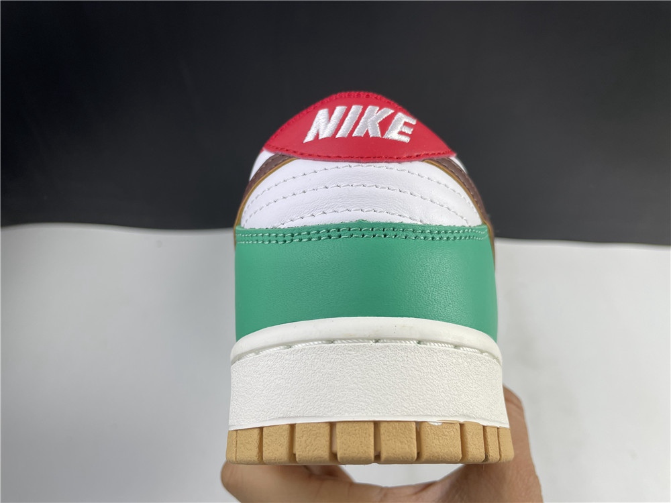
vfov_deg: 53.1
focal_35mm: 26
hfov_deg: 67.3
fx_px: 504
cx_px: 336
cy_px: 252
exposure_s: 1/100
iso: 40
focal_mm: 4.2
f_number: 1.6
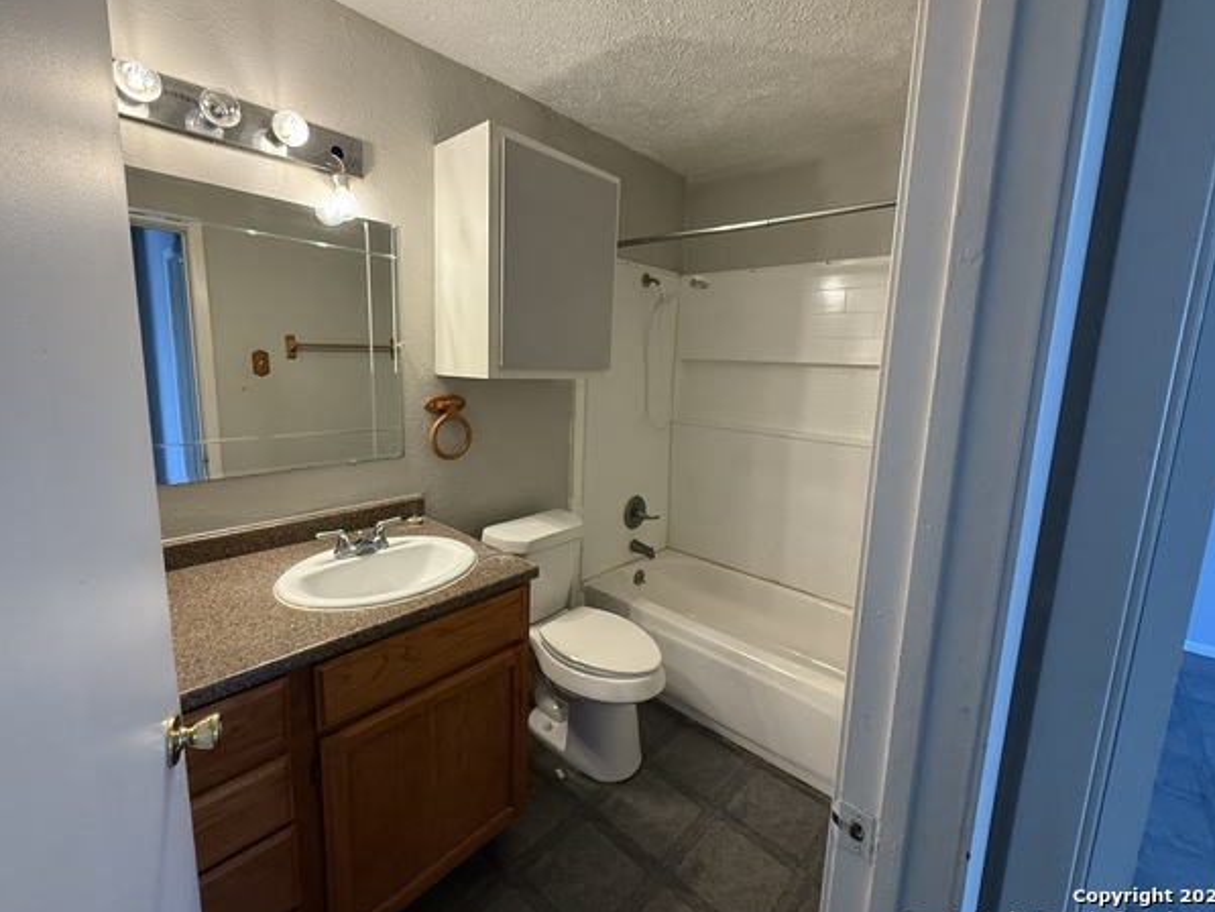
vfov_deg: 81.7
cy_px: 444
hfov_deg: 98.1
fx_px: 527
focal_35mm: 15
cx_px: 584
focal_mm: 2.22
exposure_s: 1/60
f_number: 2.2
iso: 320
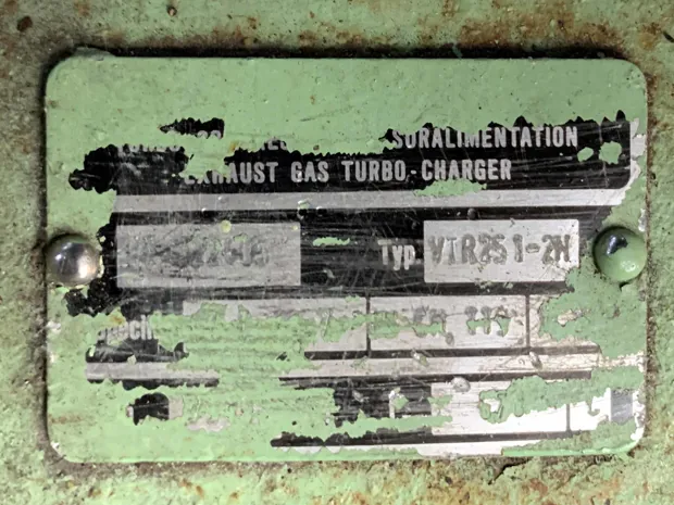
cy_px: 252
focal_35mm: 26
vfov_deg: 53.1
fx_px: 506
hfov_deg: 67.3
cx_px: 337
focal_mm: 4.25
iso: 400
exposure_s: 1/52
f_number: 1.8
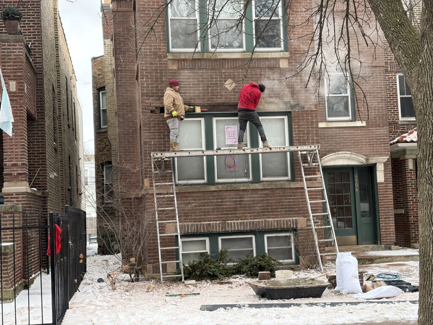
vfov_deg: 28.0
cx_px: 216
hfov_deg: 36.8
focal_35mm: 52
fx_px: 650
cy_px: 162
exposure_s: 1/294
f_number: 1.6
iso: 40
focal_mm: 5.96
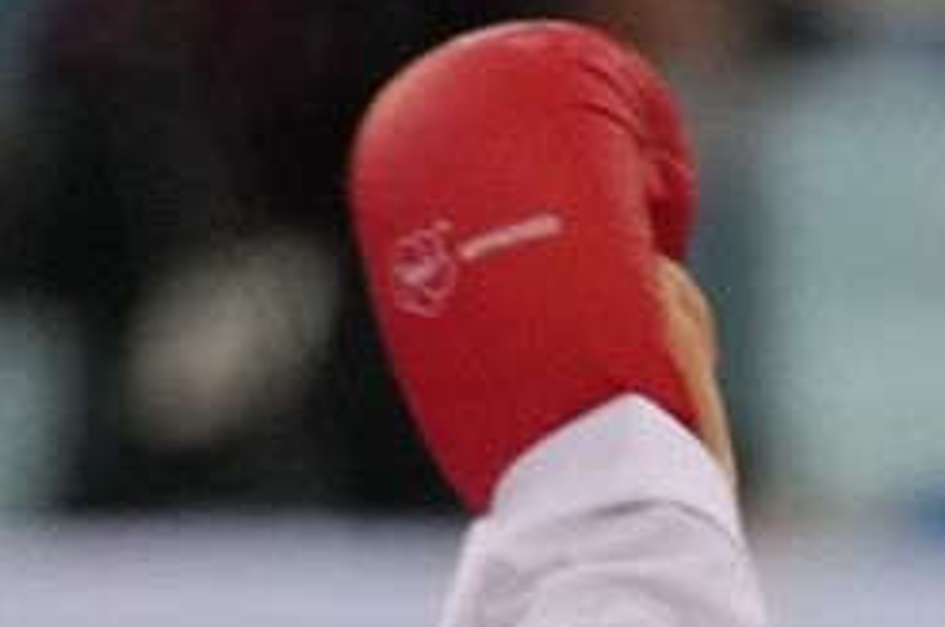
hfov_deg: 1.0
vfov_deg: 0.7
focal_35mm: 1977
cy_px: 2091
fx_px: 51828
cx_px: 1817
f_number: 2.8
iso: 2000
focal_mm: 181
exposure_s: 1/1000
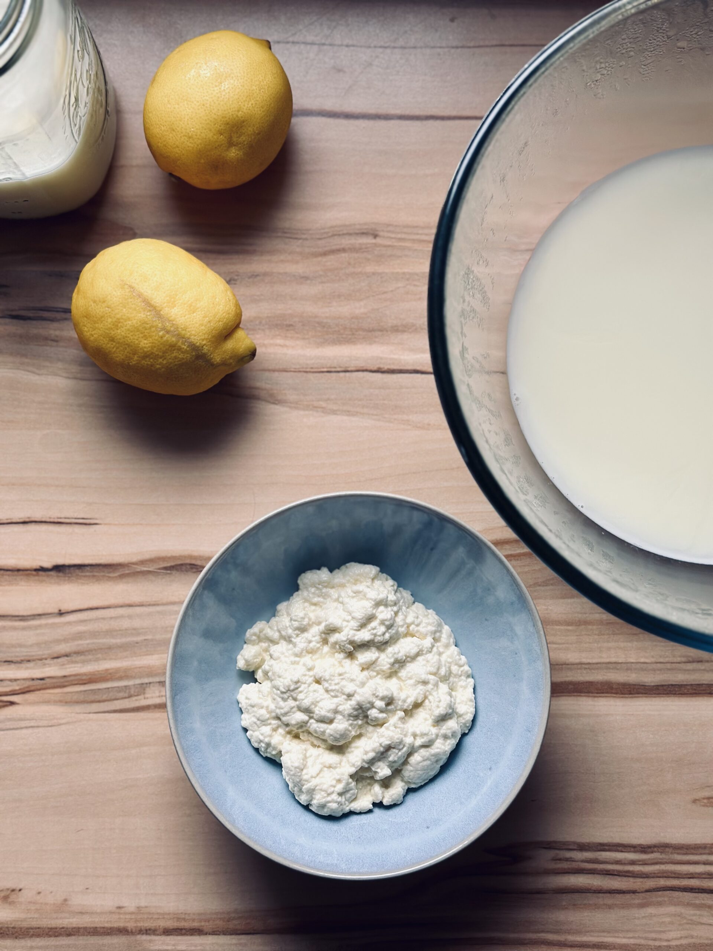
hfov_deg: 30.3
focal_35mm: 48
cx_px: 356
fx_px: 1318
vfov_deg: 39.7
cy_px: 476
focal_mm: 6.86
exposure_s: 1/251
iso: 80
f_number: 1.78
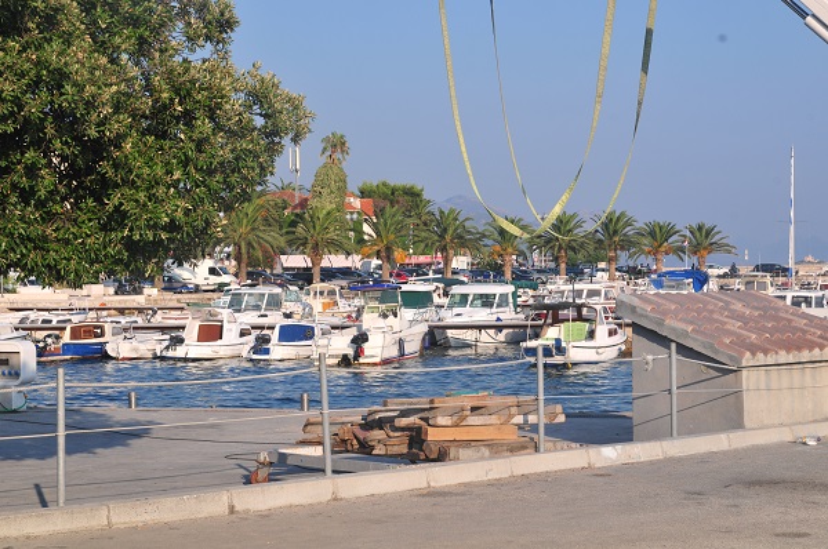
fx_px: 1722
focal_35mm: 75
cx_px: 414
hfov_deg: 27.0
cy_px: 274
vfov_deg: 18.1
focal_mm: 50
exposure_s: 1/200
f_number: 14
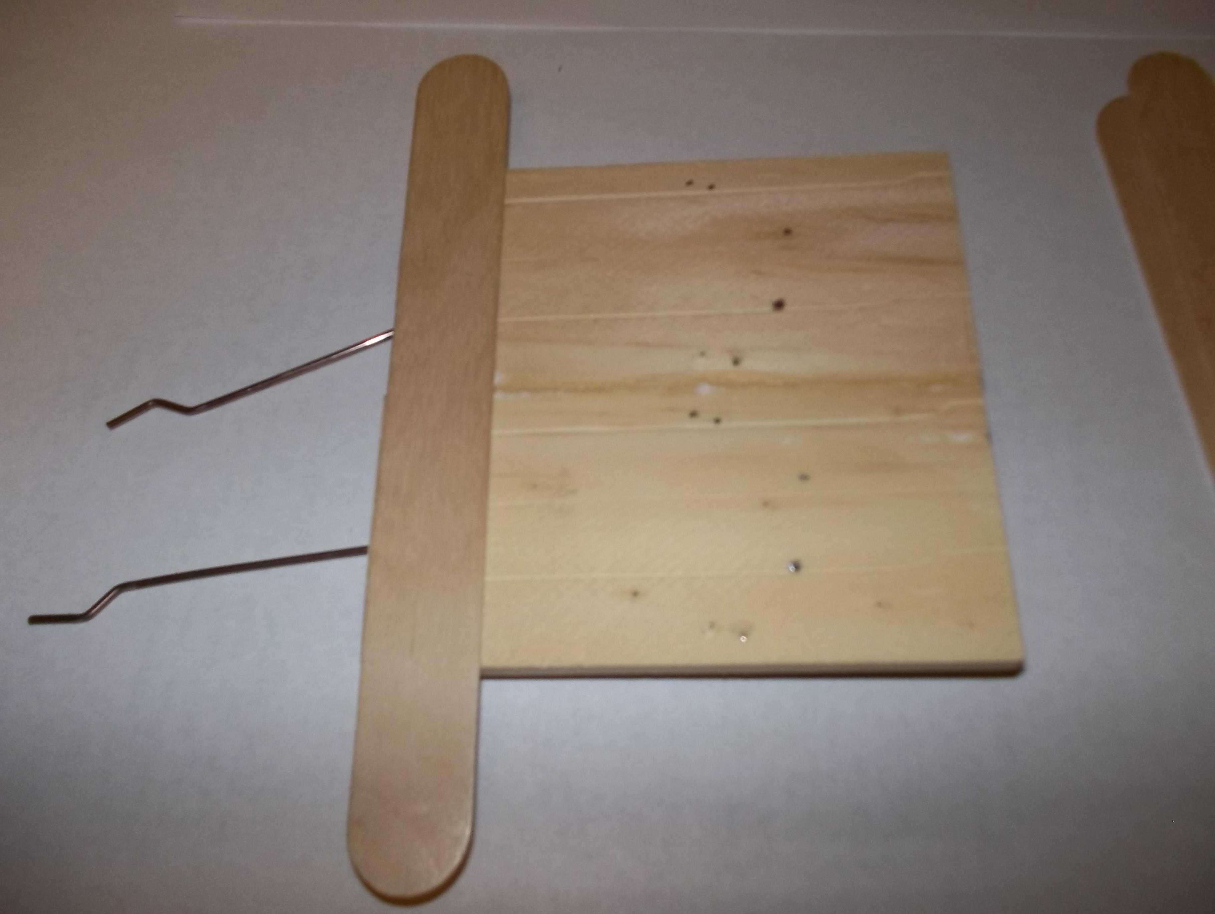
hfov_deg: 61.6
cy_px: 457
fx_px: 1019
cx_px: 608
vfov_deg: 48.3
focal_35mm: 29
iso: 160
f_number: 3.3
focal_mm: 4.1
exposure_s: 1/30
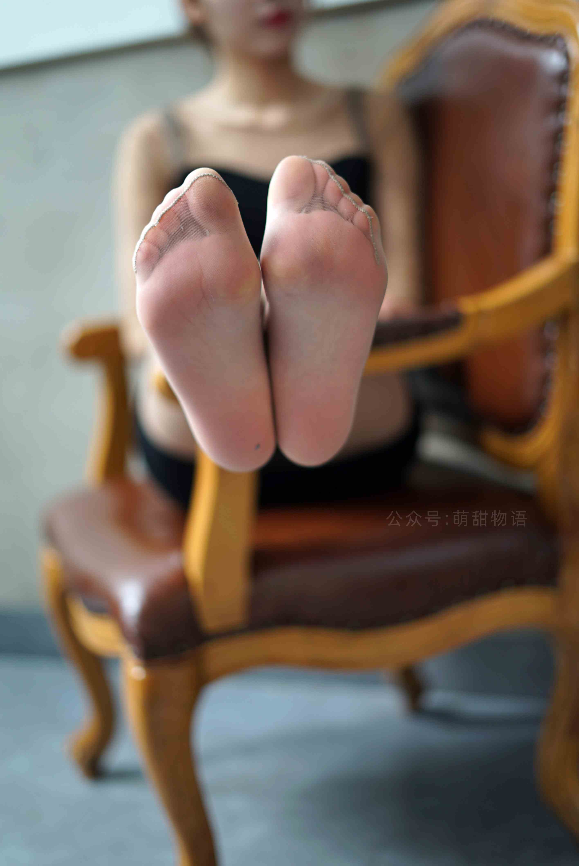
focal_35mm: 50
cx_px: 290
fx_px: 1205
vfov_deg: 39.6
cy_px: 433
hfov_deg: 27.0
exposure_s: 1/80
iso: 125
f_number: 1.8
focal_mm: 50
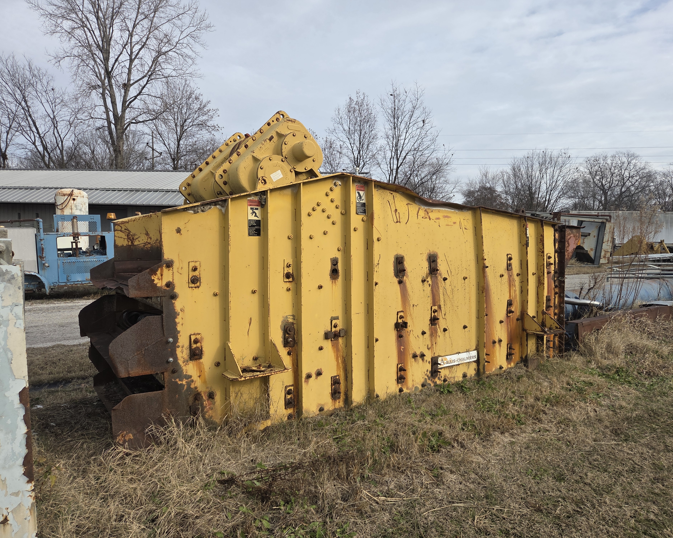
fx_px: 478
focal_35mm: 24
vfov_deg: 58.8
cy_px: 269
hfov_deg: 70.3
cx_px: 345
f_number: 1.8
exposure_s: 1/4098
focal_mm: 5.4
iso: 80
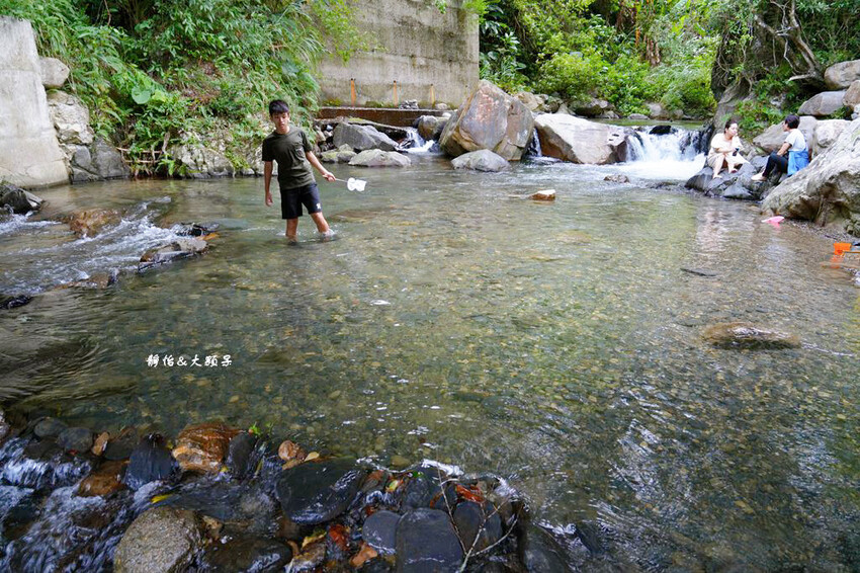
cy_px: 286
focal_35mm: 24
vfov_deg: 53.1
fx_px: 573
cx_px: 430
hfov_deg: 73.8
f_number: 5
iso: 320
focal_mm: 24
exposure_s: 1/50
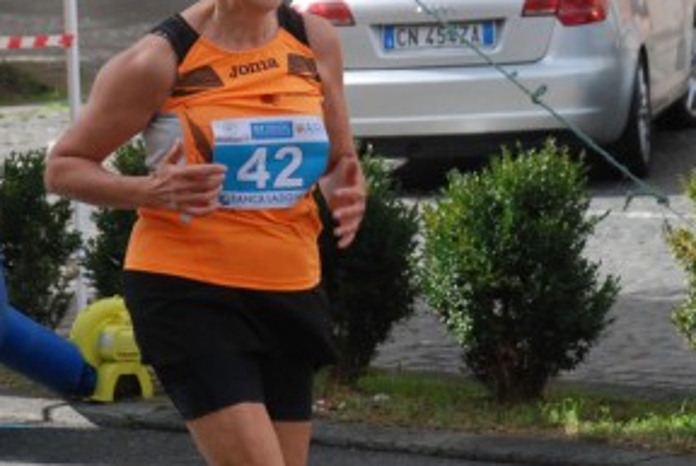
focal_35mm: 250
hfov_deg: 8.2
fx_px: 4841
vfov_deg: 5.5
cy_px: 110
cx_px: 331
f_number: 6.3
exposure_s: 1/1600
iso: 1000
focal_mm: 80
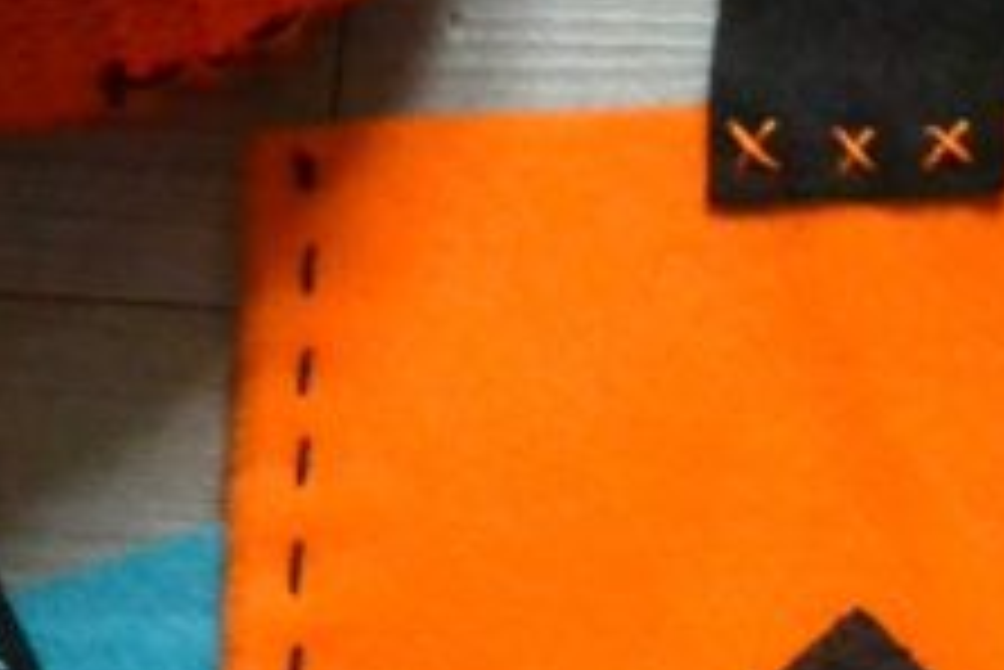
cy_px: 701
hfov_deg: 9.8
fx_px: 5777
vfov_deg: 6.6
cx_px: 1297
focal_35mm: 207
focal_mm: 13.1
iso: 1400
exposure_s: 1/30
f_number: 4
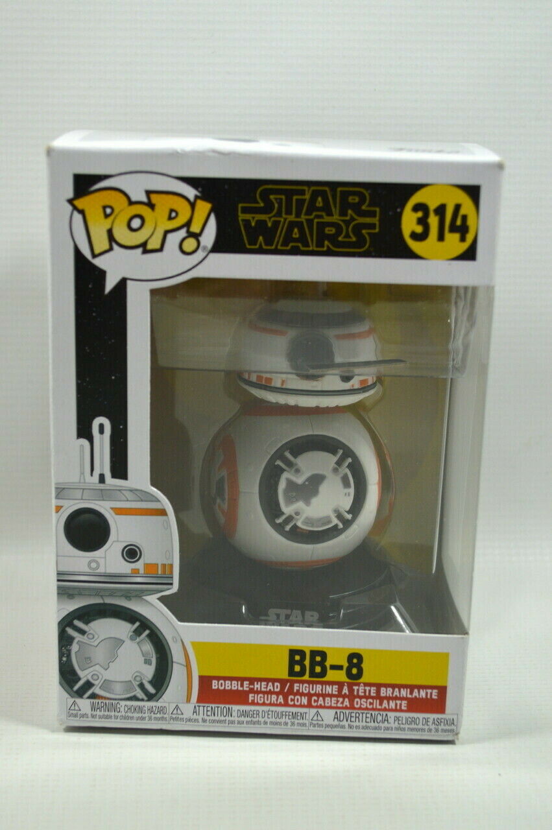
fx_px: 1210
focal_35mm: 52
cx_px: 276
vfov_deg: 37.9
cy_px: 415
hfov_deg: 25.7
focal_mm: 35
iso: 400
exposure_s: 1/125
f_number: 5.6
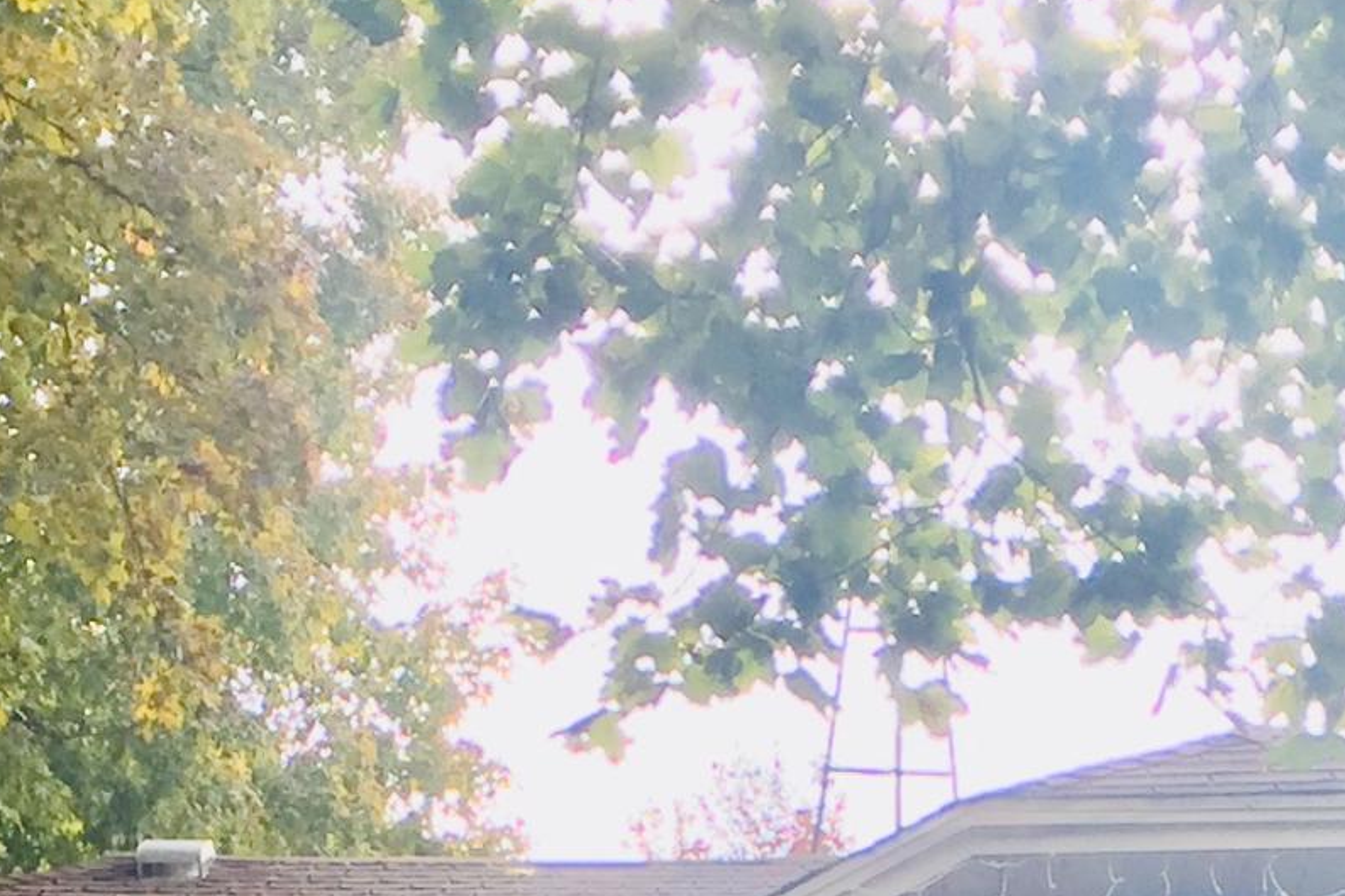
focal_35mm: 114
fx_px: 4258
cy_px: 1831
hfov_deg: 17.9
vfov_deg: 10.9
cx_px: 910
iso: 32
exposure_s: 1/565
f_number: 2.2
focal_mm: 4.15
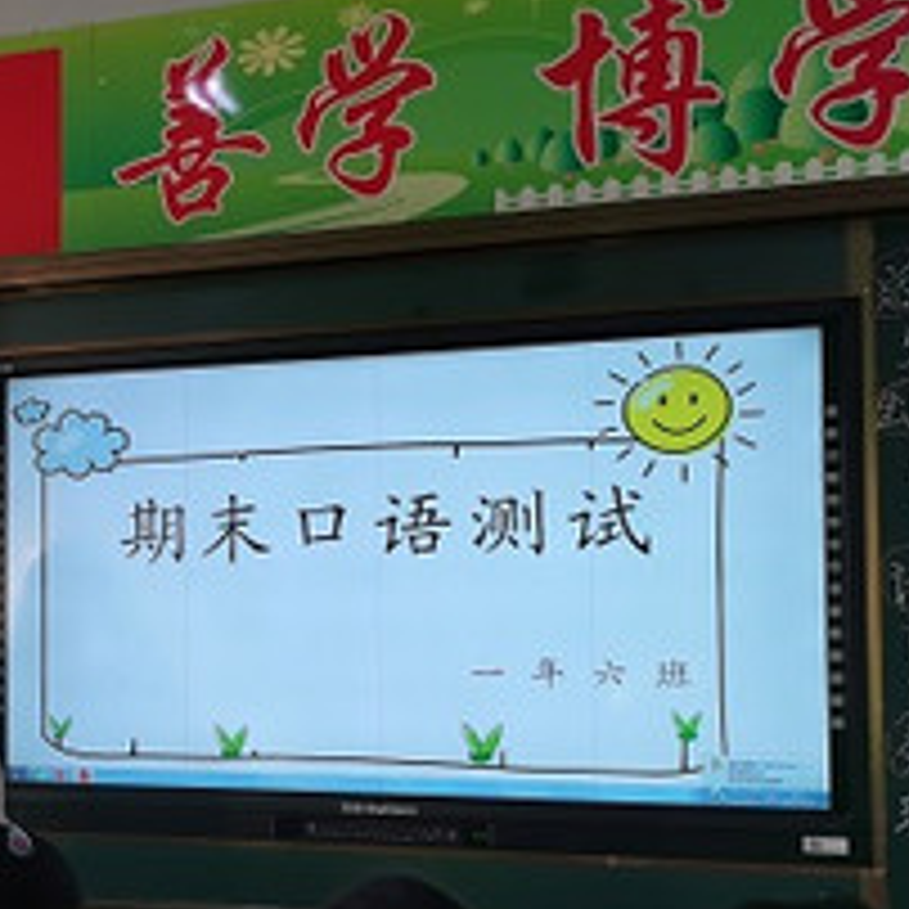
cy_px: 574
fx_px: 1753
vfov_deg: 29.0
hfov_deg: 26.6
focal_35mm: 59
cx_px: -108
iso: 50
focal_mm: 5.58
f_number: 1.8
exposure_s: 1/120
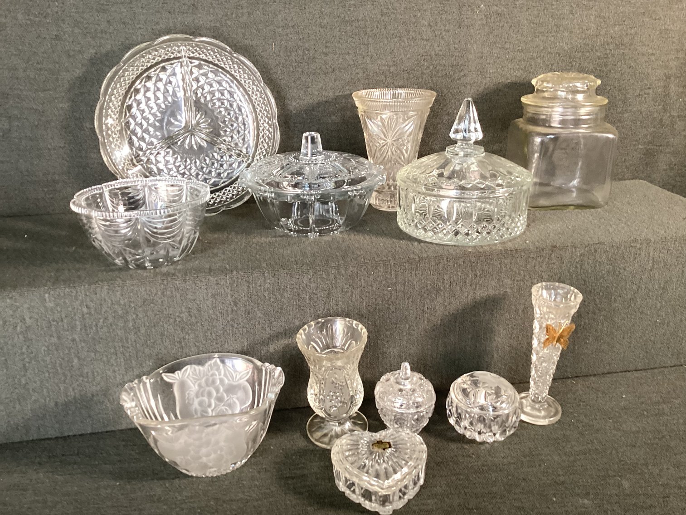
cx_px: 343
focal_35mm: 31
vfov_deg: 45.4
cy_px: 258
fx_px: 614
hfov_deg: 58.3
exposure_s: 1/60
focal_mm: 3.3
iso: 200
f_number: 2.4
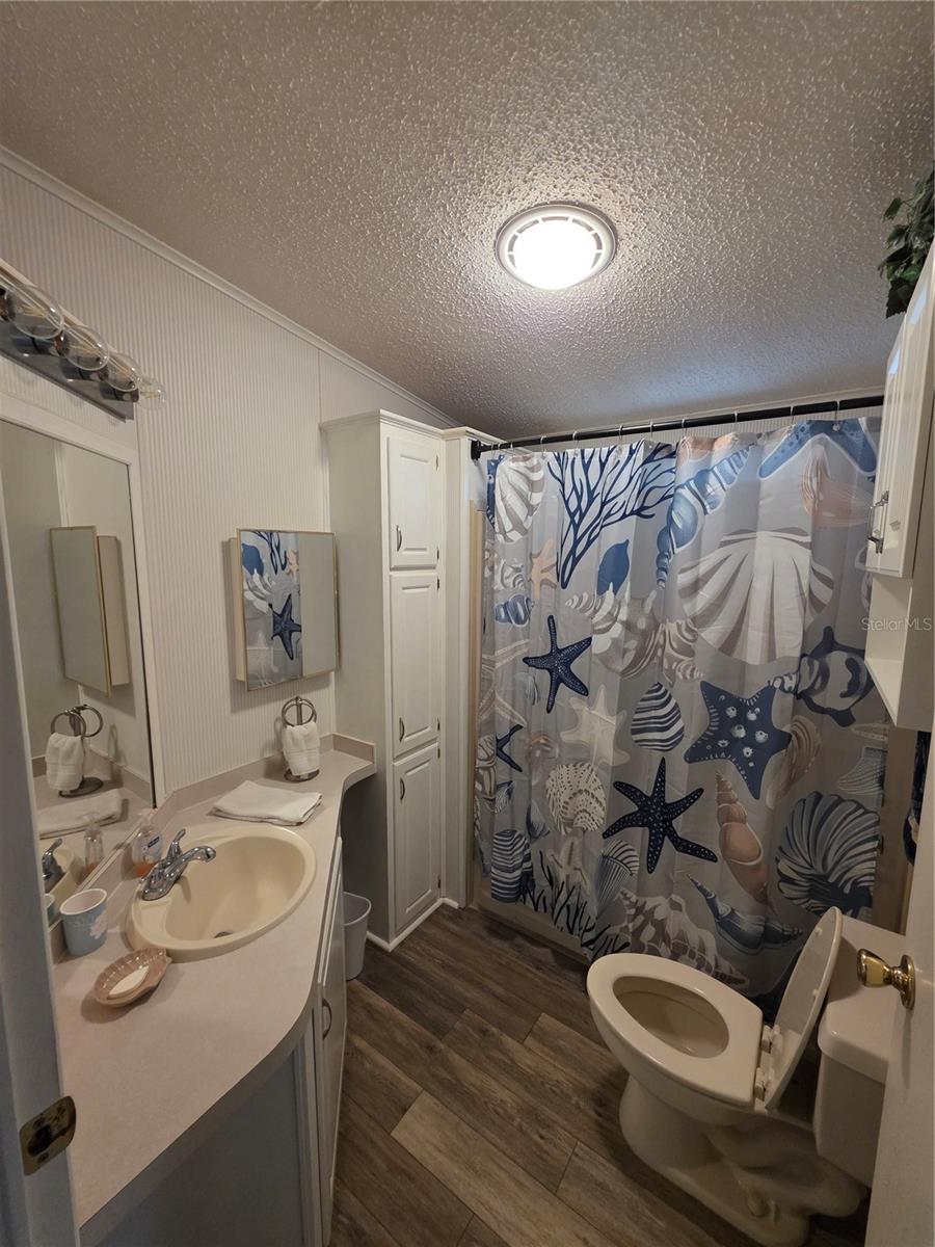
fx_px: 468
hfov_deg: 89.9
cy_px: 624
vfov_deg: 106.2
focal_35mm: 13
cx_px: 468
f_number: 1.9
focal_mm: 2.2
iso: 500
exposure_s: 1/60
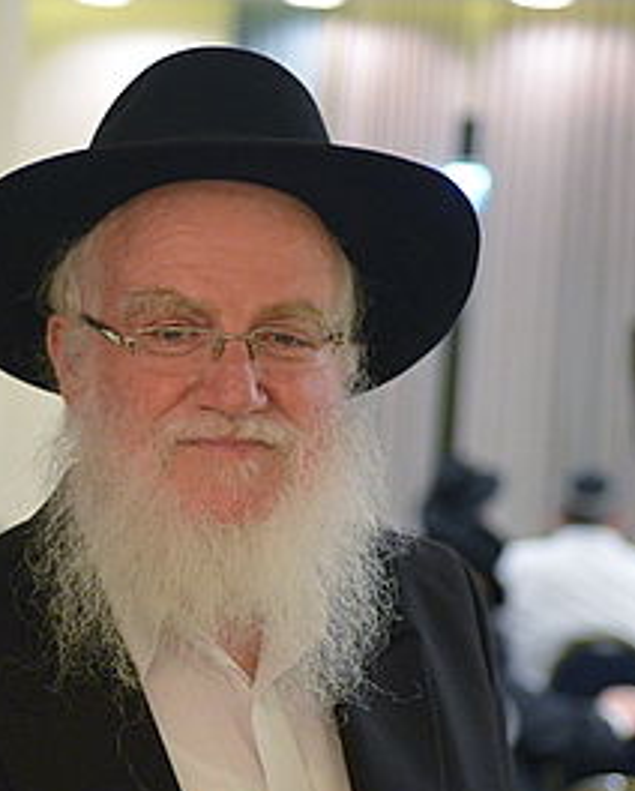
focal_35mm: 159
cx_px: 33
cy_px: 484
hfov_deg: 9.7
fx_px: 3727
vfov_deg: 12.1
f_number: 2.8
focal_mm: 56
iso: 2000
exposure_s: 1/80
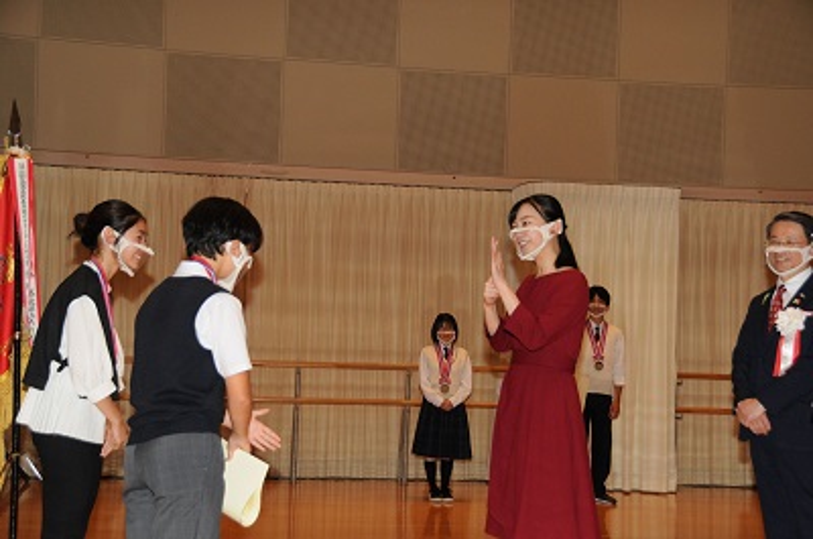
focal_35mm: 54
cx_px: 406
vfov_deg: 25.0
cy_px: 270
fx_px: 1217
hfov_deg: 36.9
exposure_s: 1/250
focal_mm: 36
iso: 1000
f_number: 4.5
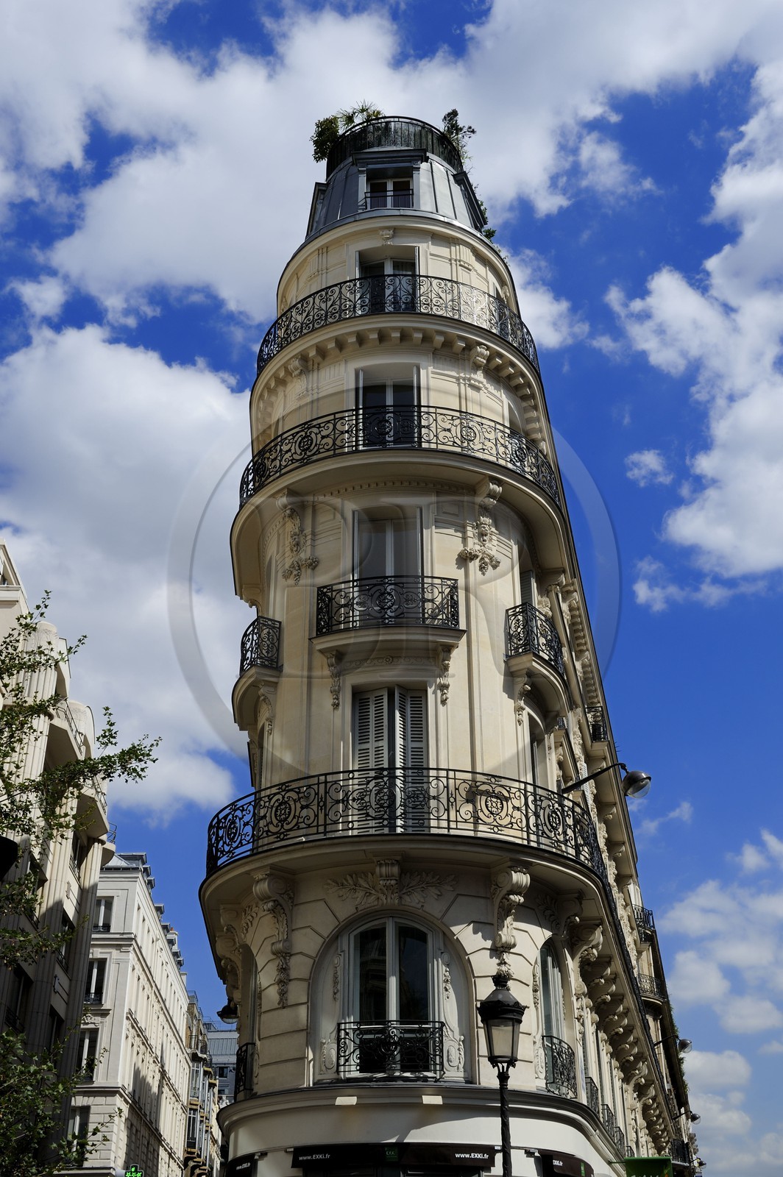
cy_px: 588
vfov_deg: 50.7
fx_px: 1242
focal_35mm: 38
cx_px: 392
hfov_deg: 35.0
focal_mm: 38
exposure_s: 1/160
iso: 200
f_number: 16
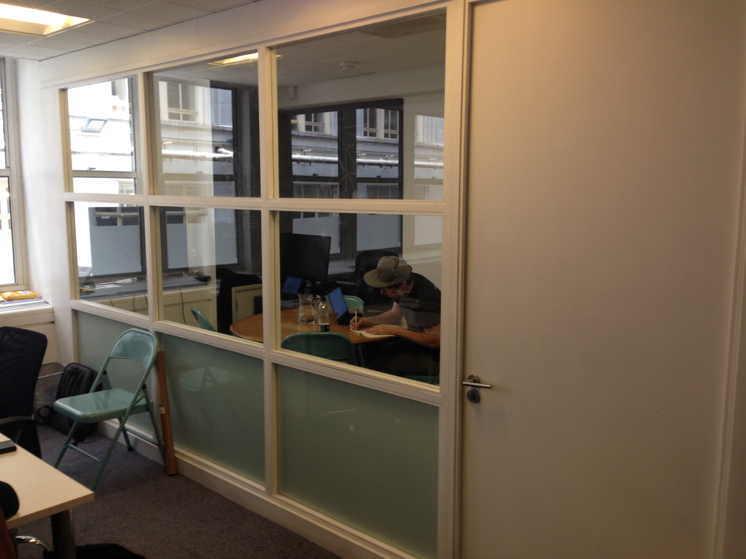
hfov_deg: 55.4
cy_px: 280
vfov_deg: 42.9
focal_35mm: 33
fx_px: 711
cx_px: 373
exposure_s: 1/20
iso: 50
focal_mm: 4.12
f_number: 2.4
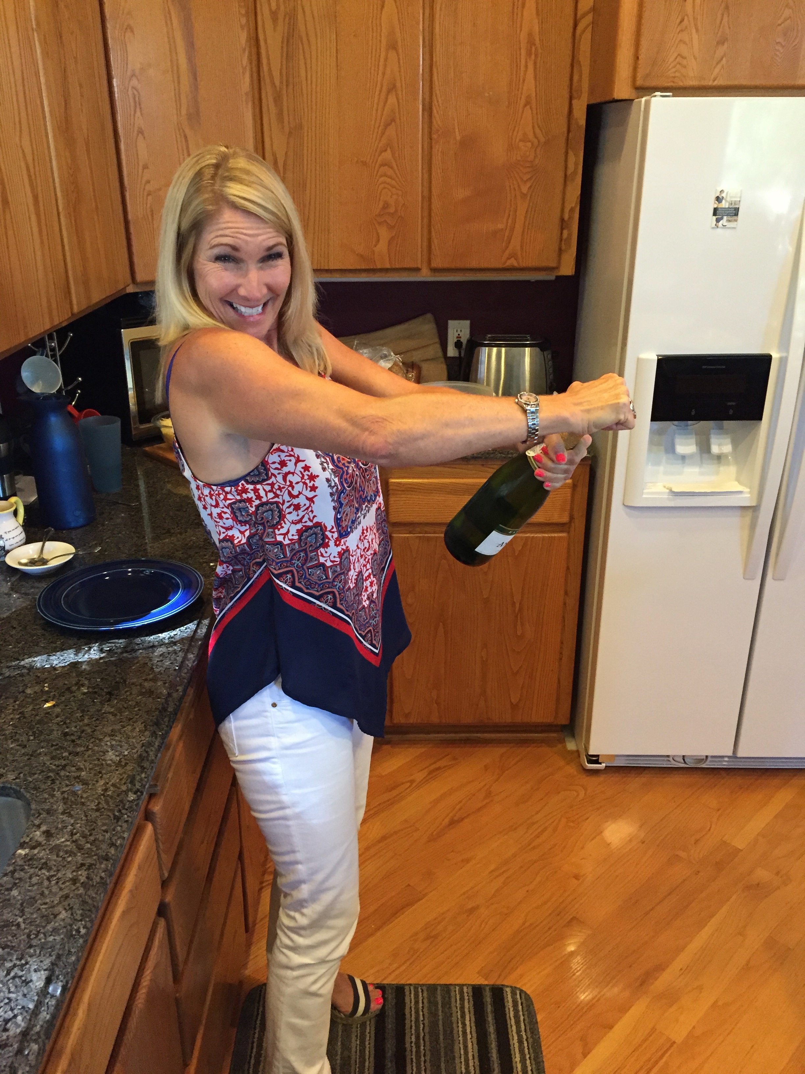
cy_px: 537
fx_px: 899
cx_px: 402
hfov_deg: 48.2
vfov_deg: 61.7
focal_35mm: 29
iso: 250
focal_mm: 4.15
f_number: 2.2
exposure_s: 1/30
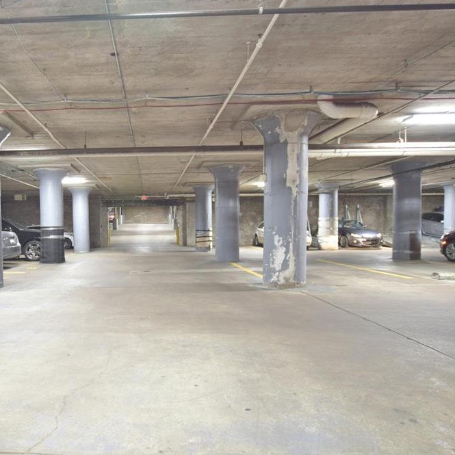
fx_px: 372
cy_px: 243
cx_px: 129
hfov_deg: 60.4
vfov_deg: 62.9
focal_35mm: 25
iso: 640
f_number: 3.5
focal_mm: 12
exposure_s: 1/4
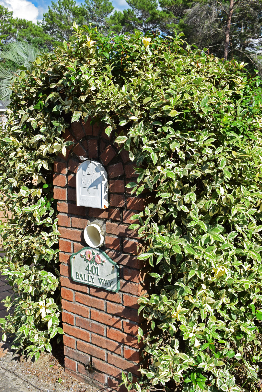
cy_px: 196
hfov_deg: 36.9
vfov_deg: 53.1
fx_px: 393
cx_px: 131
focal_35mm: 36
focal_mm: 24
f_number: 9
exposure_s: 1/320
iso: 200
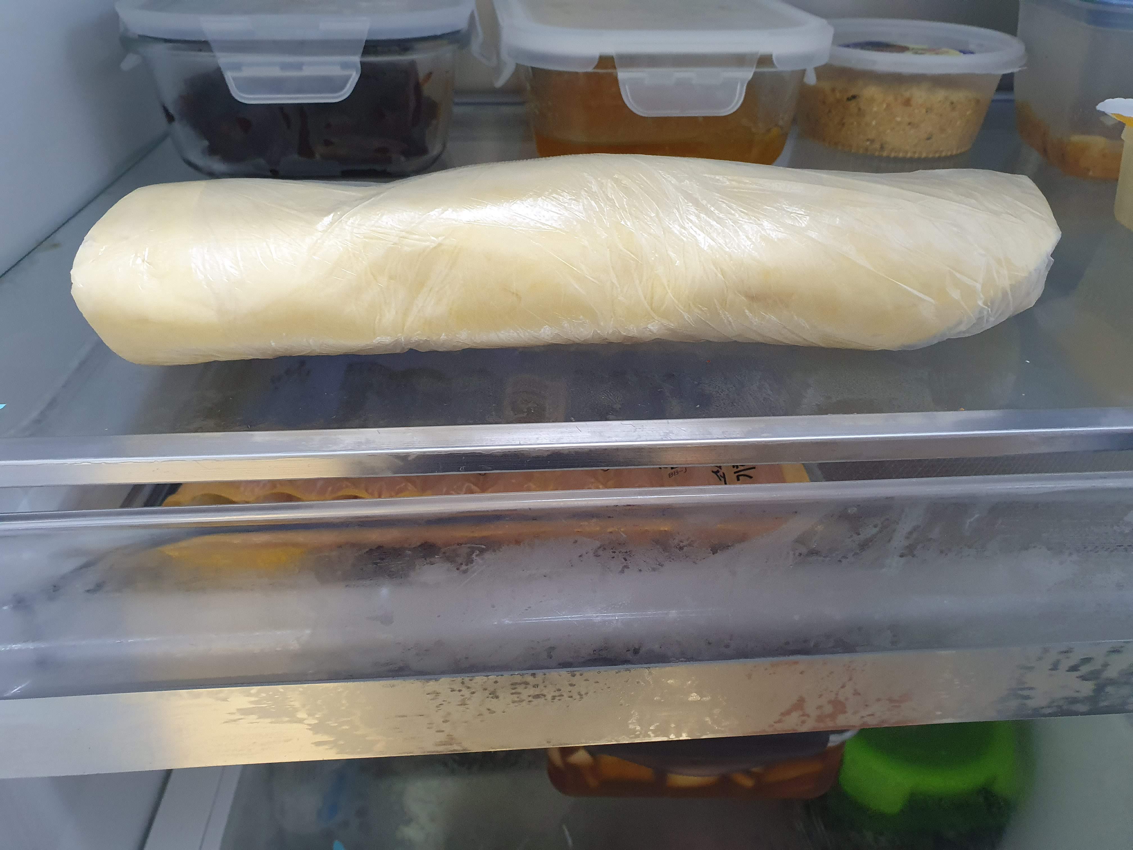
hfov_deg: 67.3
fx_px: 851
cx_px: 566
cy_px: 425
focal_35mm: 26
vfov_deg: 53.1
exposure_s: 1/40
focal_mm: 4.32
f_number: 2.4
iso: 400
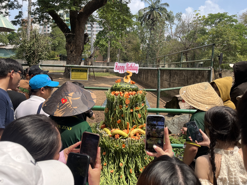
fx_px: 186
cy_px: 92
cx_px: 124
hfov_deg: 67.3
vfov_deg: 53.1
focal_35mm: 26
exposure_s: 1/1802
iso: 50
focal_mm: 5.1
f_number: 1.6
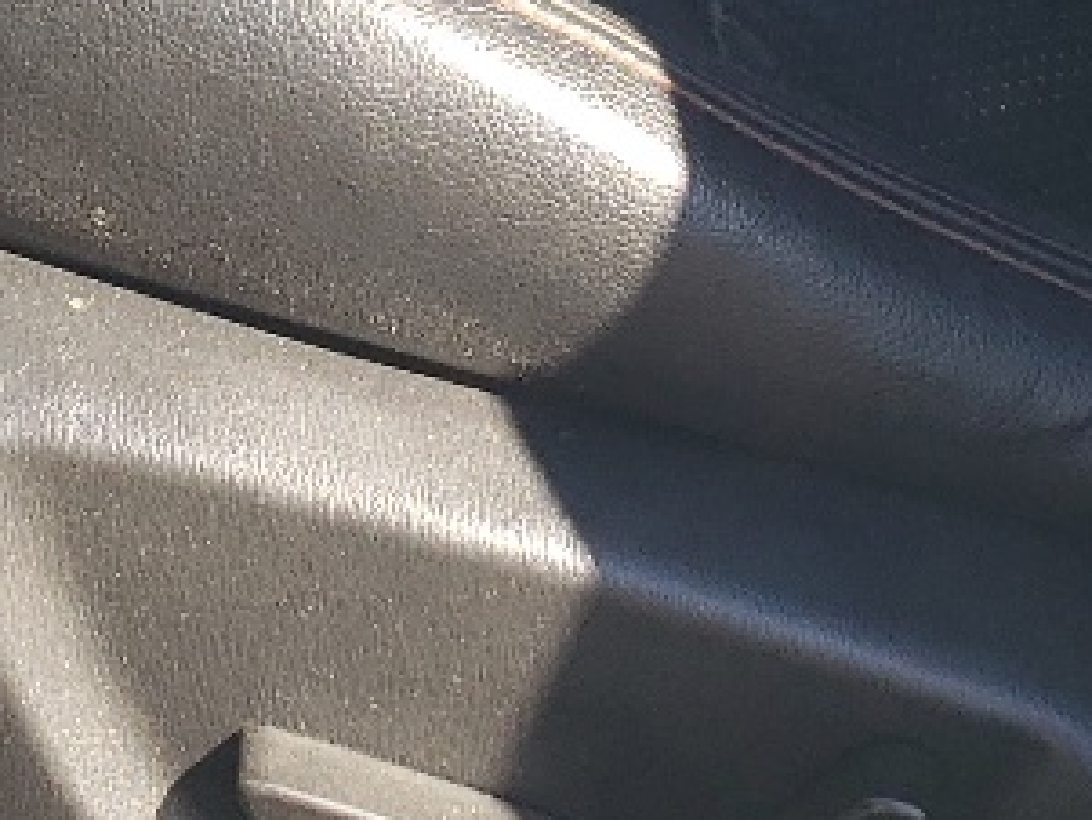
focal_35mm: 138
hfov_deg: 14.3
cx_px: 468
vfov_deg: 9.5
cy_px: -1168
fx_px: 4355
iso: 50
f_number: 1.5
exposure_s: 1/370
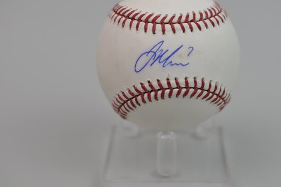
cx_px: 163
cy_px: 89
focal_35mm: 84
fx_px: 655
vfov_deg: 16.2
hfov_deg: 24.2
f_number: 4.5
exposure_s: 1/80
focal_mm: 40
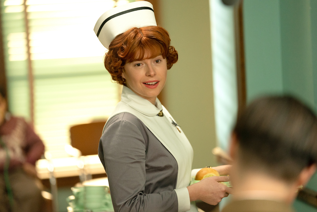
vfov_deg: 8.2
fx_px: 1479
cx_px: 158
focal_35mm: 168
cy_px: 106
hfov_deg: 12.2
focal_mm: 168
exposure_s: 1/320
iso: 4000
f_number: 2.8
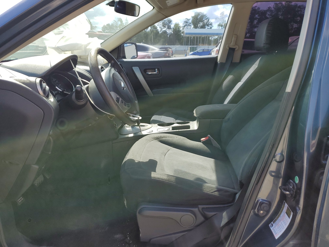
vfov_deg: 53.1
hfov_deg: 67.3
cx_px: 164
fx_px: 247
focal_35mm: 26
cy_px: 124
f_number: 1.5
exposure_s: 1/909
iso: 50
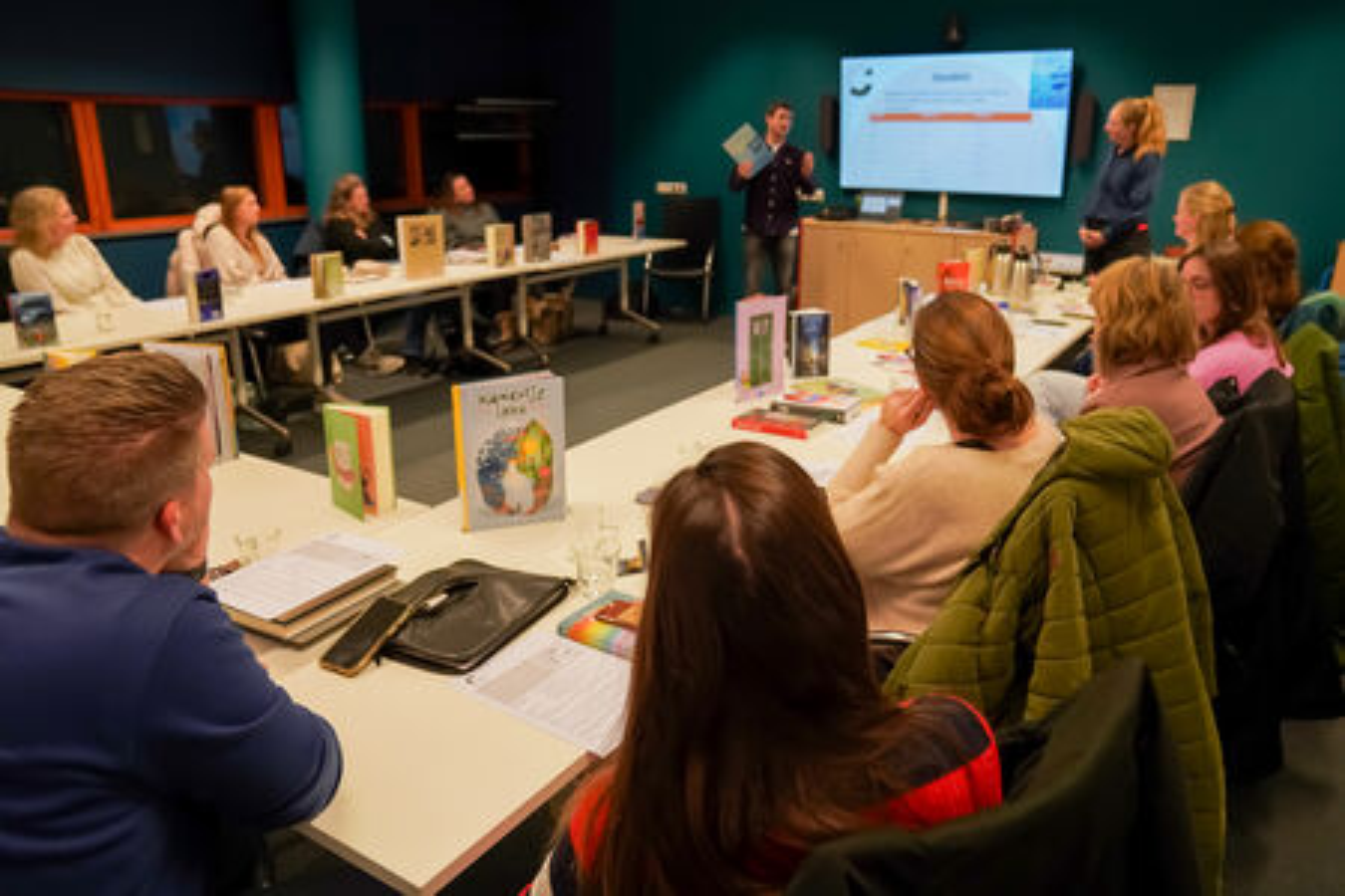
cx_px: 672
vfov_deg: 49.6
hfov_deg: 69.4
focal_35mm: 26
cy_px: 448
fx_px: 971
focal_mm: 26
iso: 1000
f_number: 4
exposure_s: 1/160
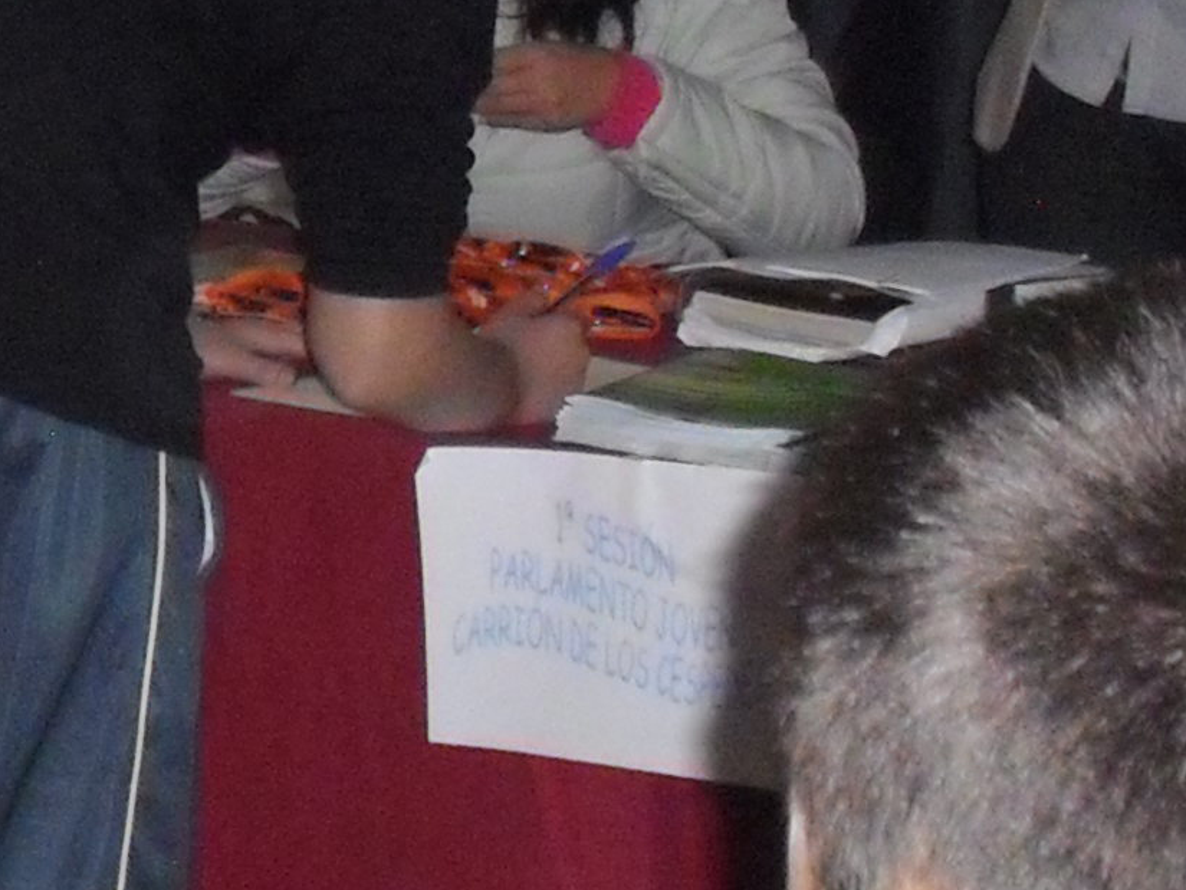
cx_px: -538
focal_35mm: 168
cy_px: 40
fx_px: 5757
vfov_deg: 8.8
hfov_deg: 11.3
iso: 400
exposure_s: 1/60
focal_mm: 6.2
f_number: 2.8
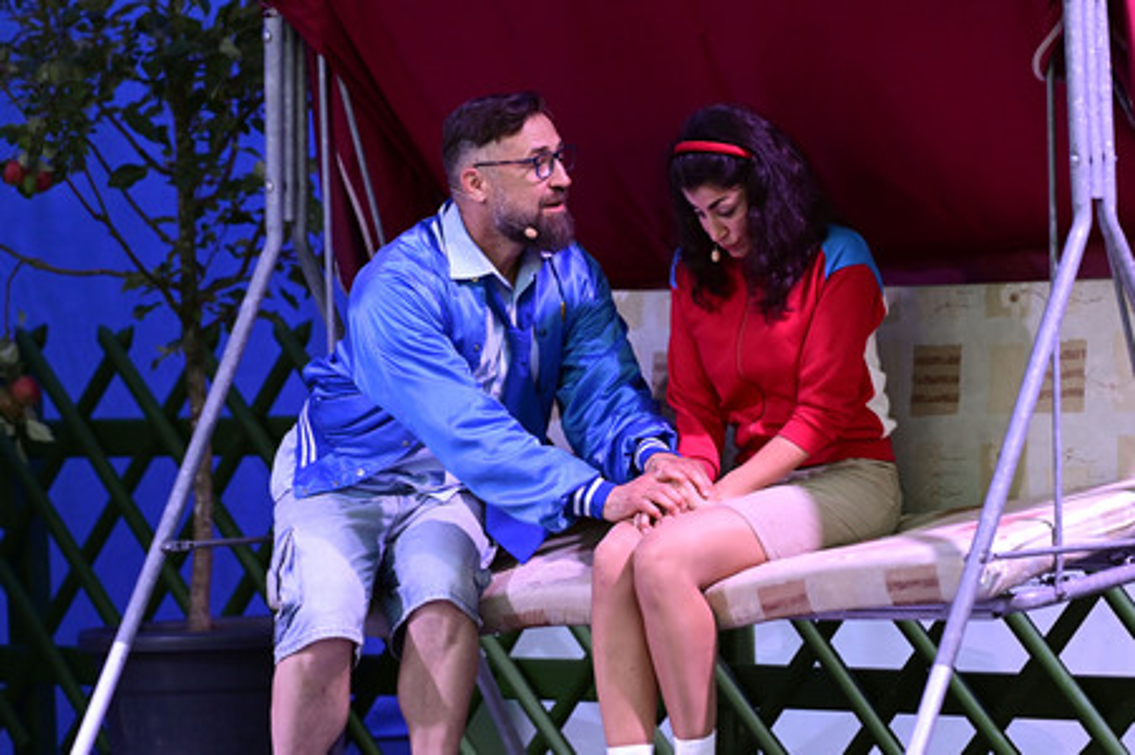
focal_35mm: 200
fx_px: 6301
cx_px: 568
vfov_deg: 6.9
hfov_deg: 10.3
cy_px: 378
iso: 2500
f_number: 2.8
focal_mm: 200
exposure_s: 1/400
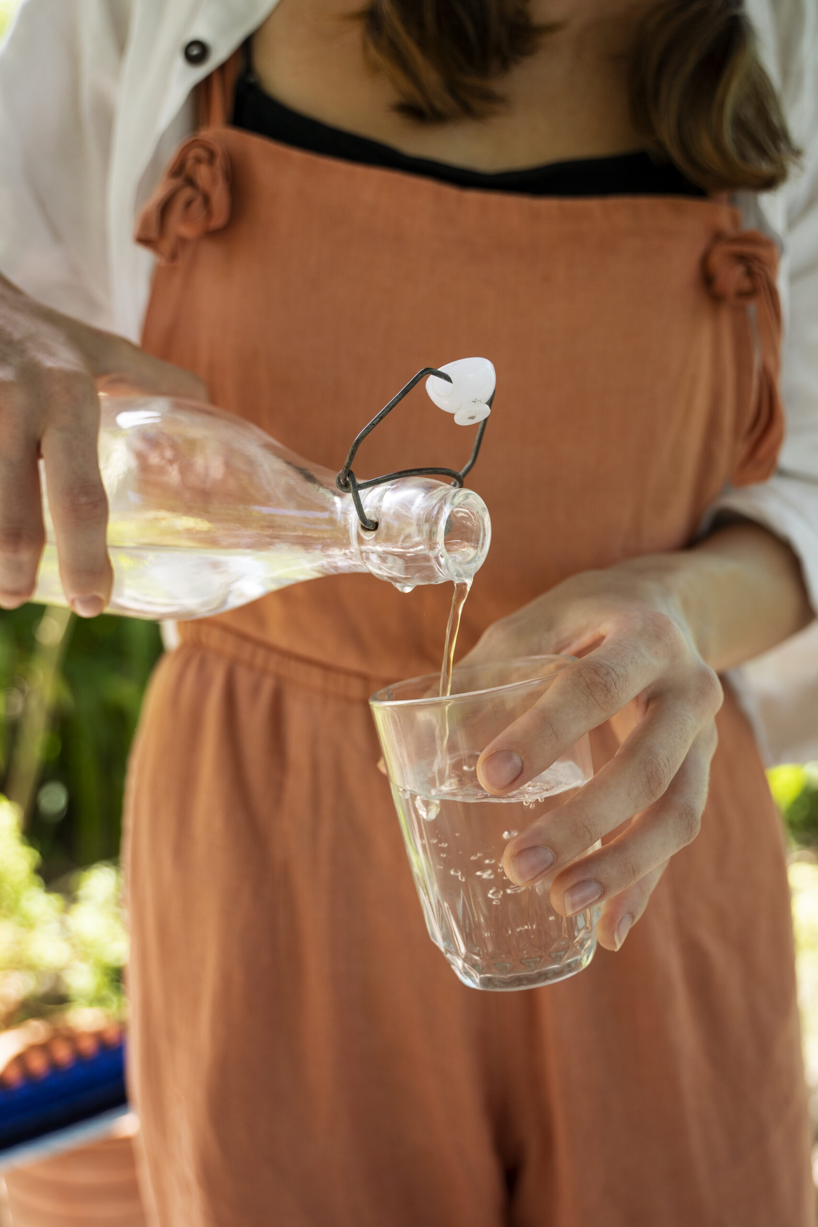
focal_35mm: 30
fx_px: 1022
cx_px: 409
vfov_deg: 61.9
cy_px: 614
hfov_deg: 43.6
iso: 100
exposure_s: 1/250
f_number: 2.8
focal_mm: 30
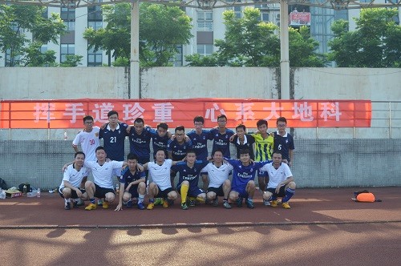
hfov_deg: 46.5
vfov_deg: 31.8
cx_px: 200
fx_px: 467
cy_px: 133
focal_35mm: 42
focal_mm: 28
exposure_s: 1/125
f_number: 5.6
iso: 100
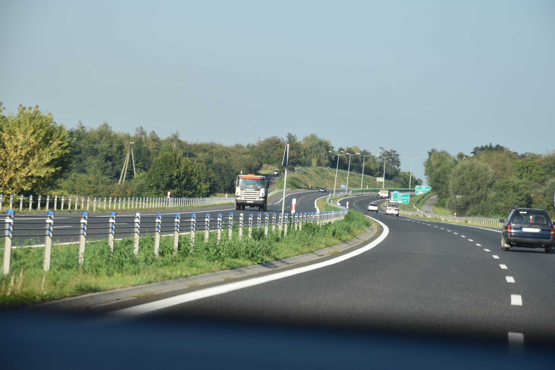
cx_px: 278
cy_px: 185
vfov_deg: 8.7
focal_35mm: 158
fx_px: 2428
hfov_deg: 13.0
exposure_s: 1/320
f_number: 9
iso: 200
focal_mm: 105
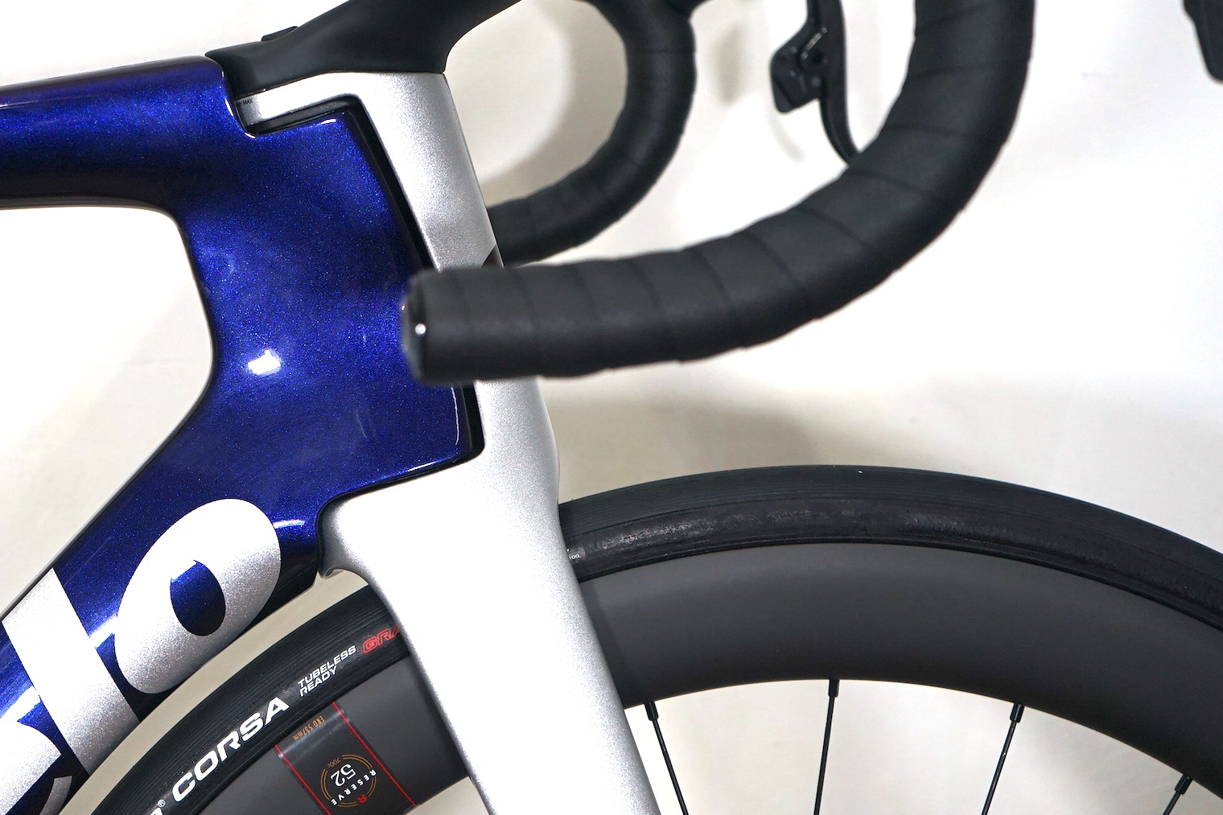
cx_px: 354
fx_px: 2106
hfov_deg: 32.0
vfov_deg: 21.9
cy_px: 321
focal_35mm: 62
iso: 640
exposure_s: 1/160
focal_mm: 41
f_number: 4.5
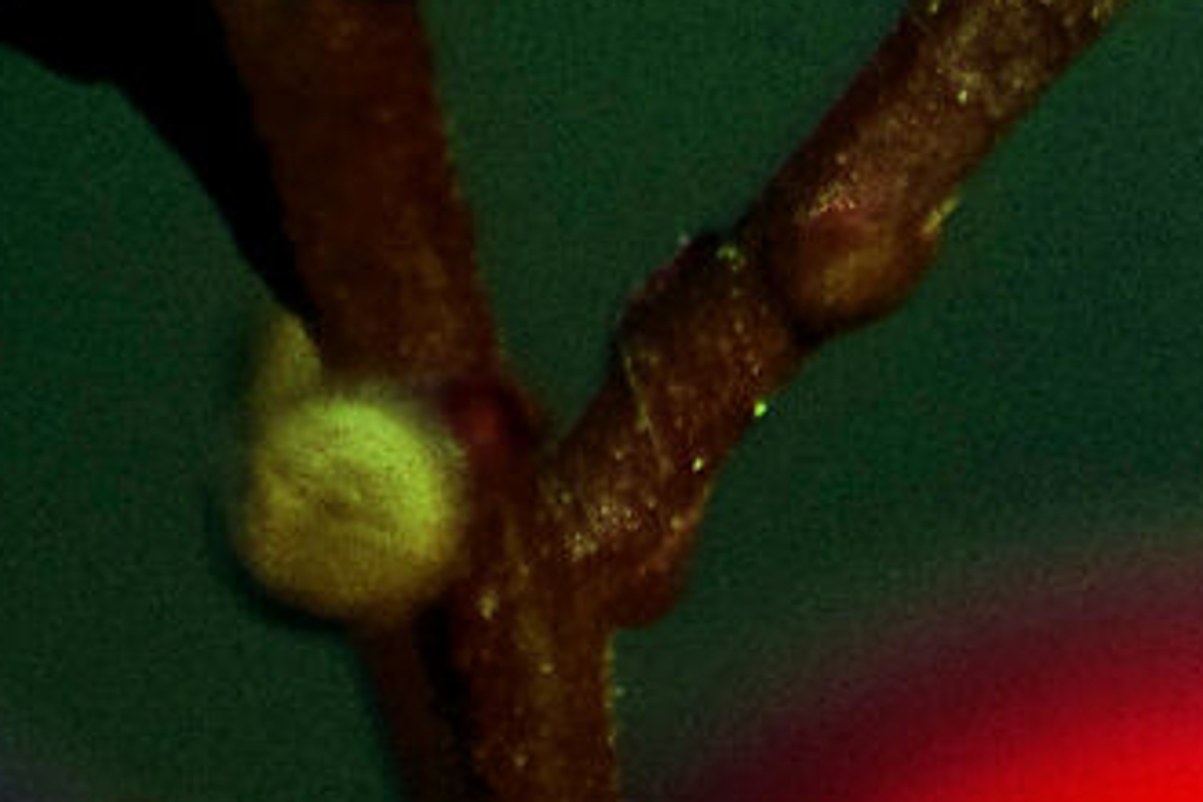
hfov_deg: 0.6
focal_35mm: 3270
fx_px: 109264
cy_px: -314
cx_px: 1783
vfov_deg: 0.4
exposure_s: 1/2500
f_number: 6.3
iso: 800
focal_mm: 300
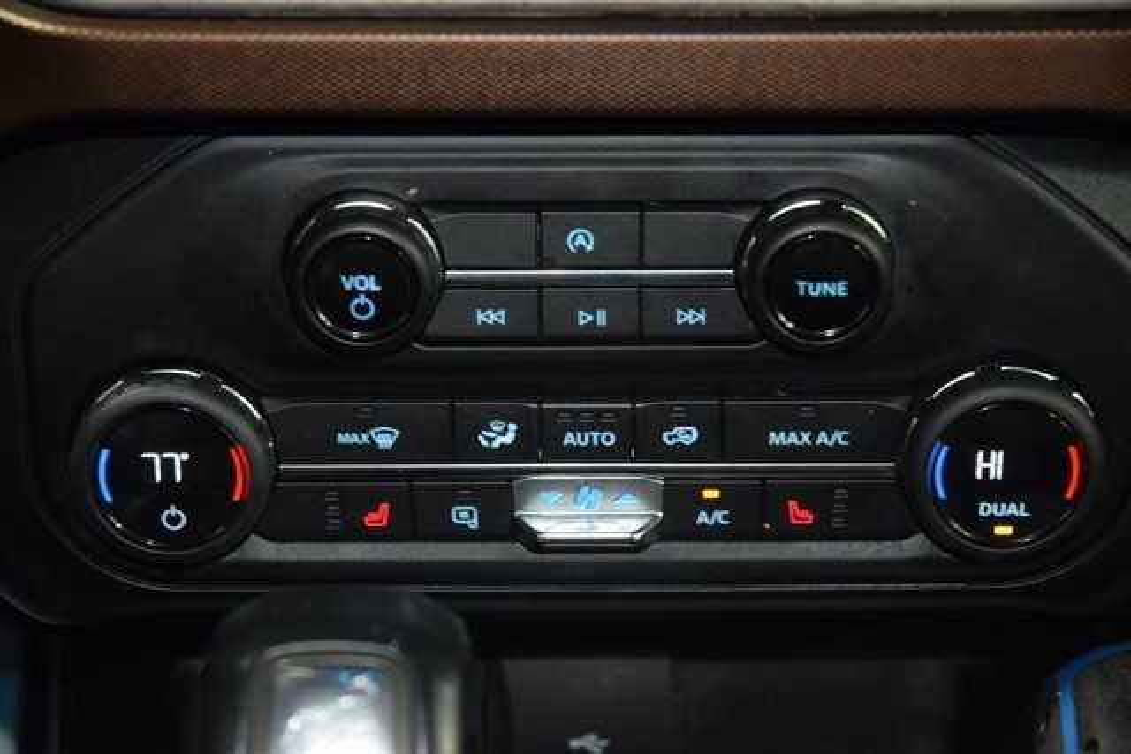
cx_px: 566
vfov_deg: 13.0
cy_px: 377
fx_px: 3299
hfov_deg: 19.5
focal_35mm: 105
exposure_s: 1/13
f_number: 4.5
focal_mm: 70
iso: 1600
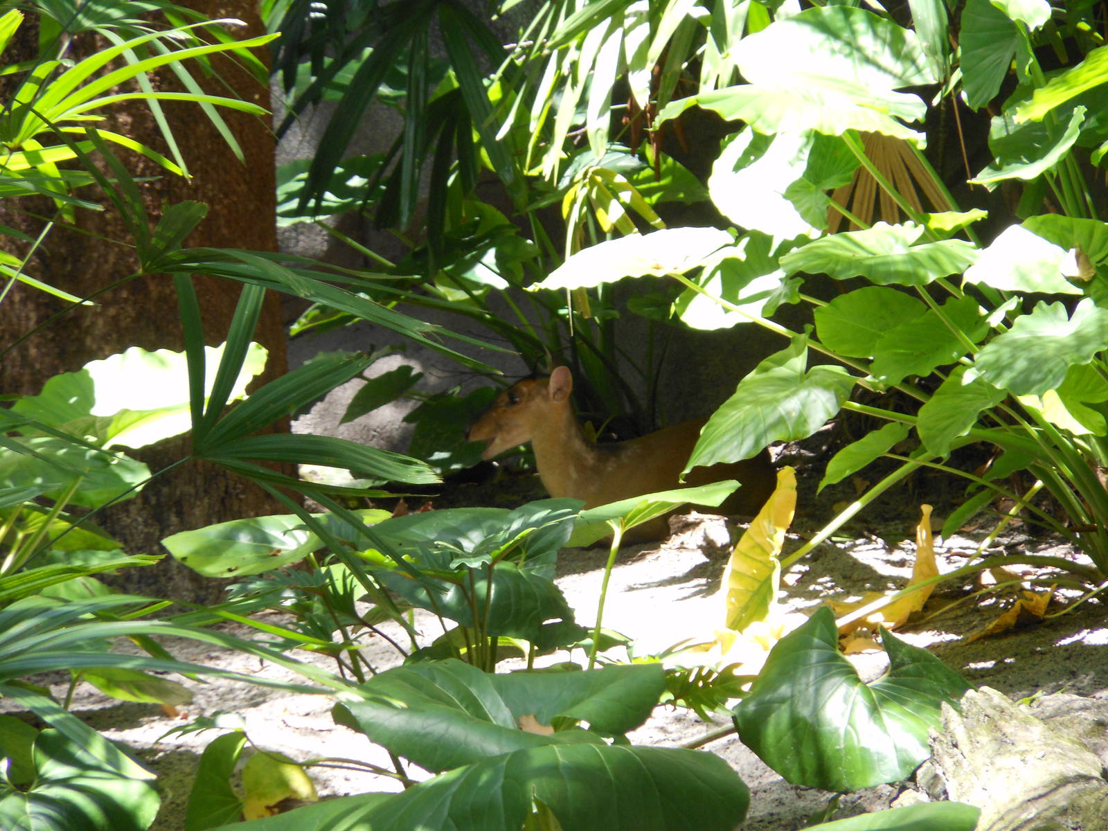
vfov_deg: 7.6
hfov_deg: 10.1
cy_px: 416
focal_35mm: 196
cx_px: 554
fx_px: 6274
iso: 200
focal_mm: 35
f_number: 5.6
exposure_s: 1/60
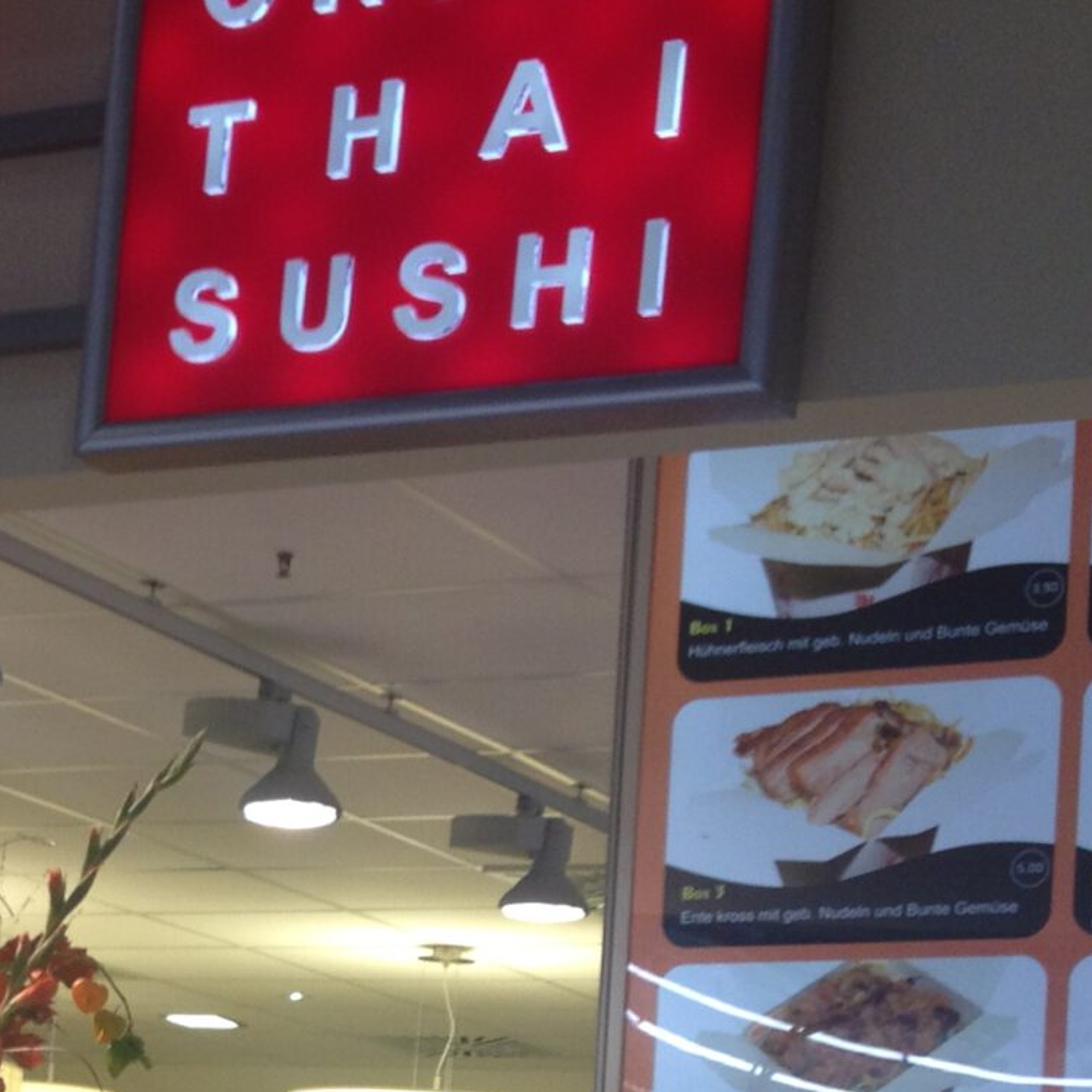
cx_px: -167
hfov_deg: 15.9
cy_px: 1307
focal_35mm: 106
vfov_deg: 15.8
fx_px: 3783
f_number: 2.4
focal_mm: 4.28
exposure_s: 1/60
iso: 50
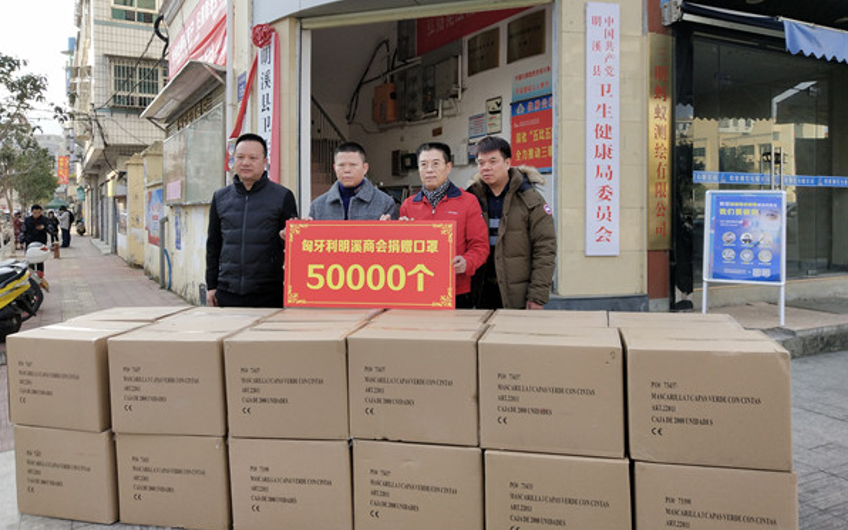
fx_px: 740
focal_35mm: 32
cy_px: 217
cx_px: 424
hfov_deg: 59.6
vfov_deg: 39.3
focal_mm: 3.95
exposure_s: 1/859
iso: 137
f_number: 1.8
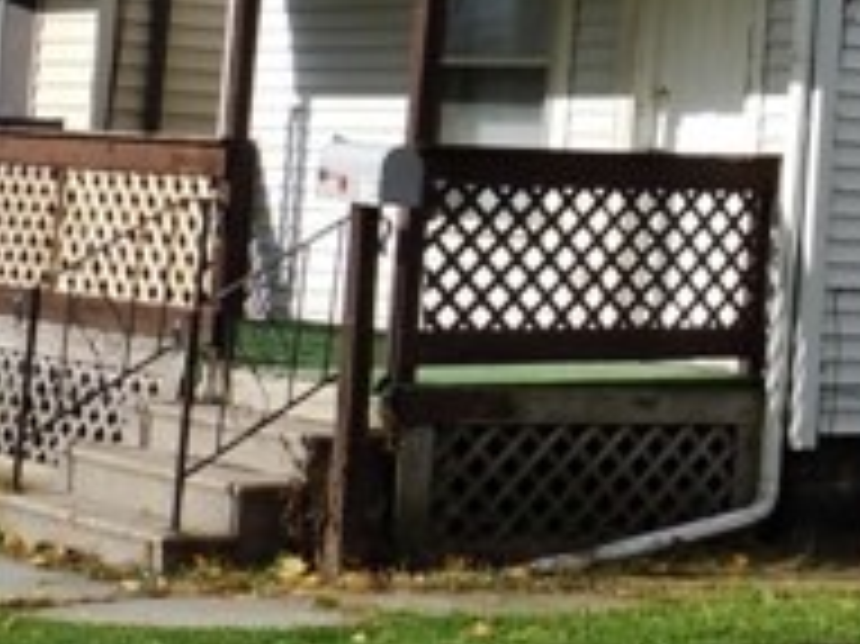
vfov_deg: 11.1
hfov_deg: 14.3
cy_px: -167
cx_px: 1216
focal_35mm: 131
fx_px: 3253
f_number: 4.3
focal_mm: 6.9
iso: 100
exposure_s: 1/400
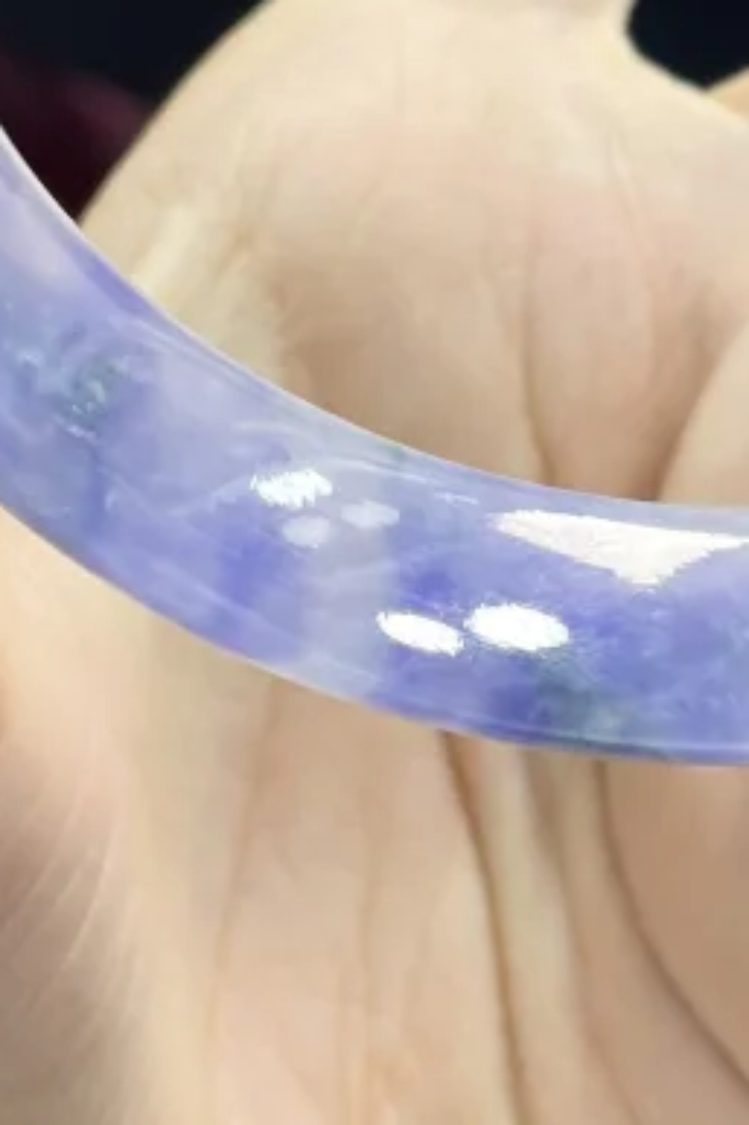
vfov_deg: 19.8
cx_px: 714
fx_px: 3155
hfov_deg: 13.4
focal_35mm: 101
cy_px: 111
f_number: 1.6
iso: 32
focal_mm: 4.2
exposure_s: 1/101
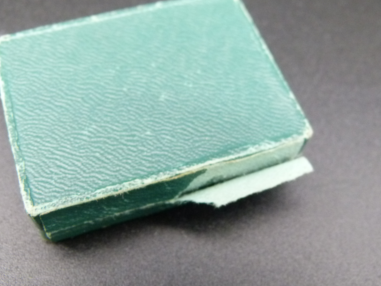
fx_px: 495
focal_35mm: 45
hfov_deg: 42.0
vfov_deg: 32.2
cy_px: 148
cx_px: 207
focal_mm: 6.2
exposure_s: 1/40
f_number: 3
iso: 400
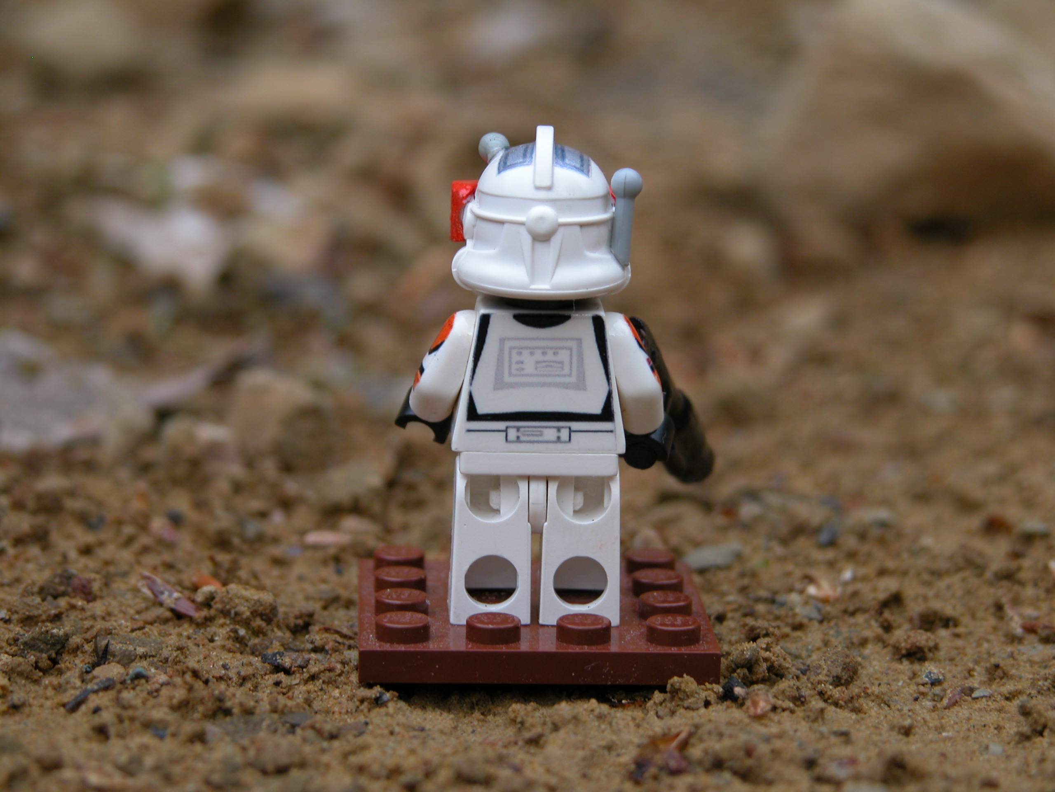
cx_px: 528
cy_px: 396
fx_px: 3810
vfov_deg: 11.9
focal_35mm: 125
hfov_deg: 15.8
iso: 100
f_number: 3.8
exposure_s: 1/68.1
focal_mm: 31.9
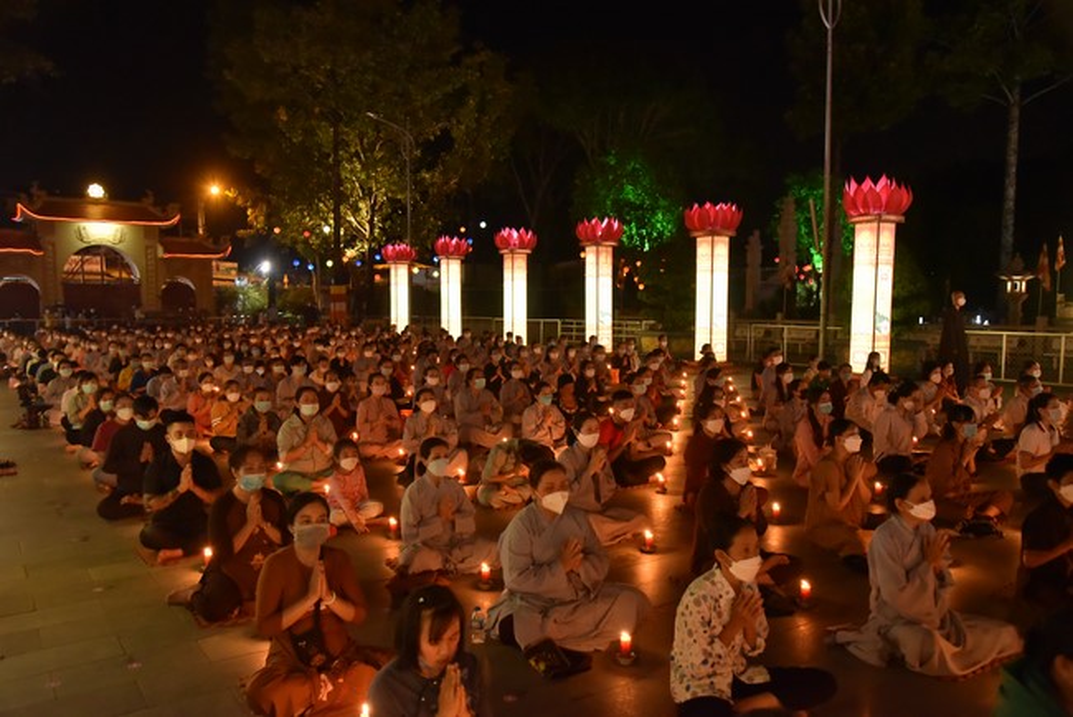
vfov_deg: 43.6
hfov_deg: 61.9
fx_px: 895
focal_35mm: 30
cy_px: 358
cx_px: 536
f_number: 4
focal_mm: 30
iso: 6400
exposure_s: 1/80
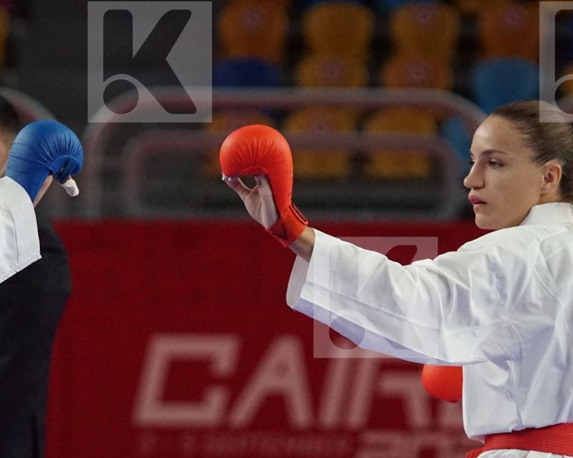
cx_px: 150
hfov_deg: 4.4
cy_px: 298
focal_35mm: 442
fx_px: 7496
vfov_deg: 3.5
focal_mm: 150
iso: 3200
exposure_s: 1/2000
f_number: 2.8
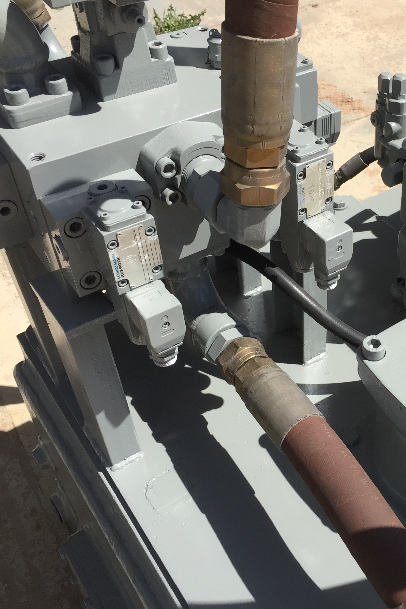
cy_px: 300
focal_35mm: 41
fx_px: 693
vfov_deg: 47.4
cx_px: 348
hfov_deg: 31.4
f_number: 2.2
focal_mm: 4.15
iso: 32
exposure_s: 1/1883
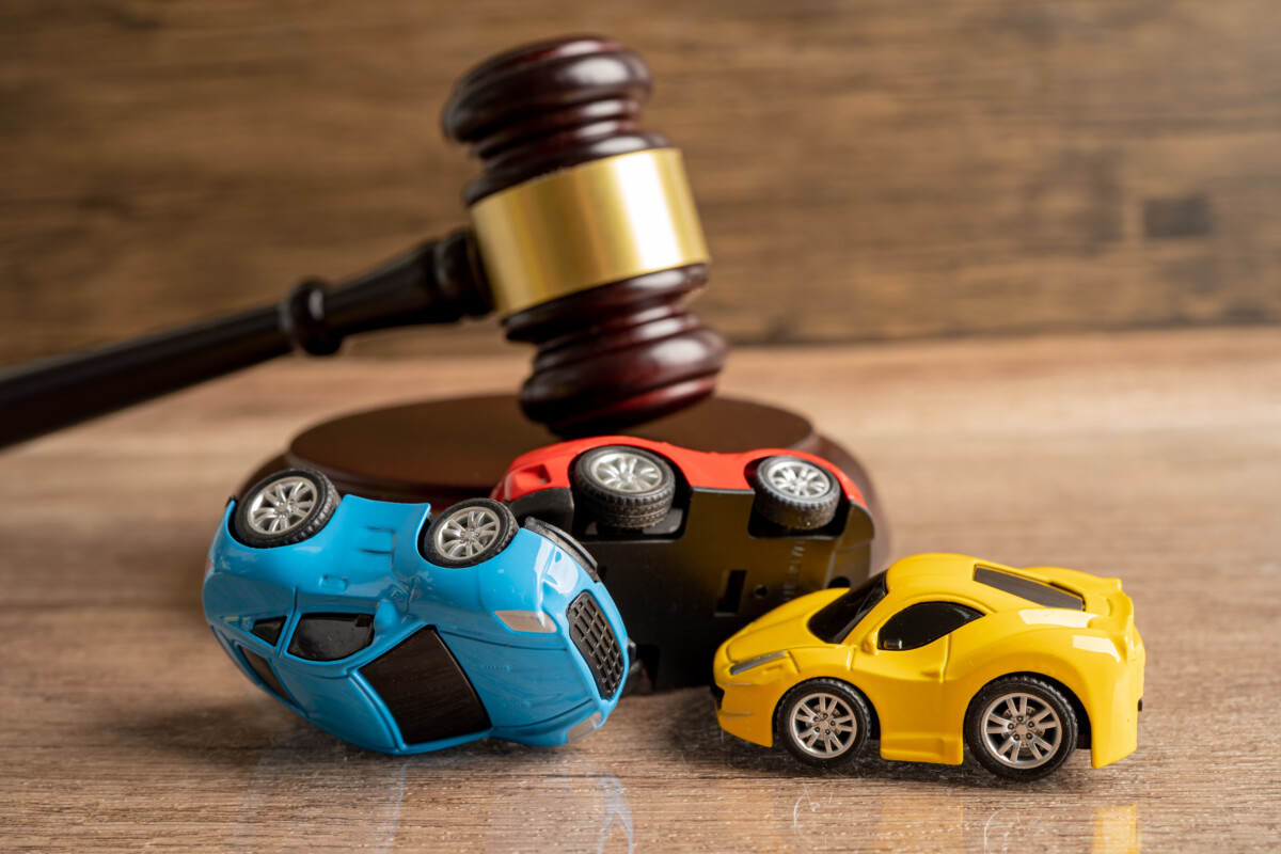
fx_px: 1779
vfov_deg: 27.0
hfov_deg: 39.6
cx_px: 640
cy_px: 427
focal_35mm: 50
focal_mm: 50
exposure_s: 1/100
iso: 100
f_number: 8
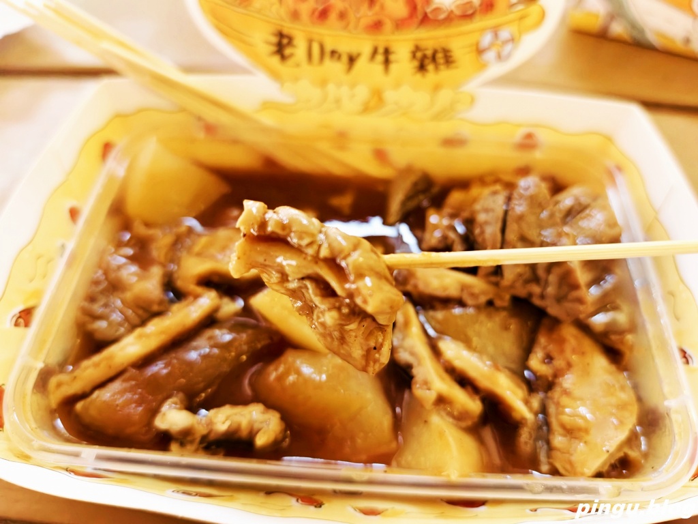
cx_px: 349
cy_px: 262
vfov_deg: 58.9
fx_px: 464
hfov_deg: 73.9
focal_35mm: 23
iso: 2441
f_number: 1.57
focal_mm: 6.54
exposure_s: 1/699
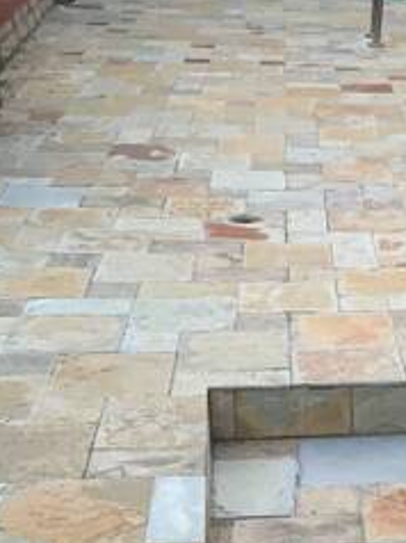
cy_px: 427
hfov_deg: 17.6
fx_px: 1222
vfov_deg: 24.7
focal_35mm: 78
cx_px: 538
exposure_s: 1/30
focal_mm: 4.15
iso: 32
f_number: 2.2
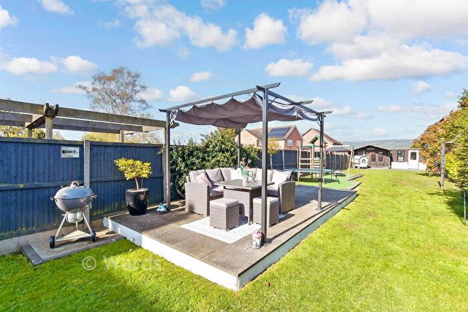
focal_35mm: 15
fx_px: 195
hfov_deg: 100.4
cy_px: 156
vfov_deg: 77.4
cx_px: 234
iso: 320
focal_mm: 10
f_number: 8
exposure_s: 1/800
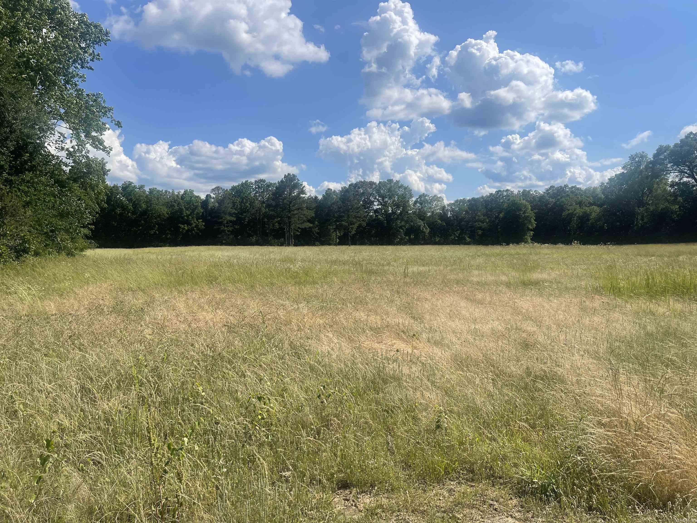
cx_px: 348
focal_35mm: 25
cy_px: 262
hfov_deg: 69.4
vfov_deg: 54.9
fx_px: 503
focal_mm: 5.1
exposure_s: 1/5376
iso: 32
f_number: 1.6
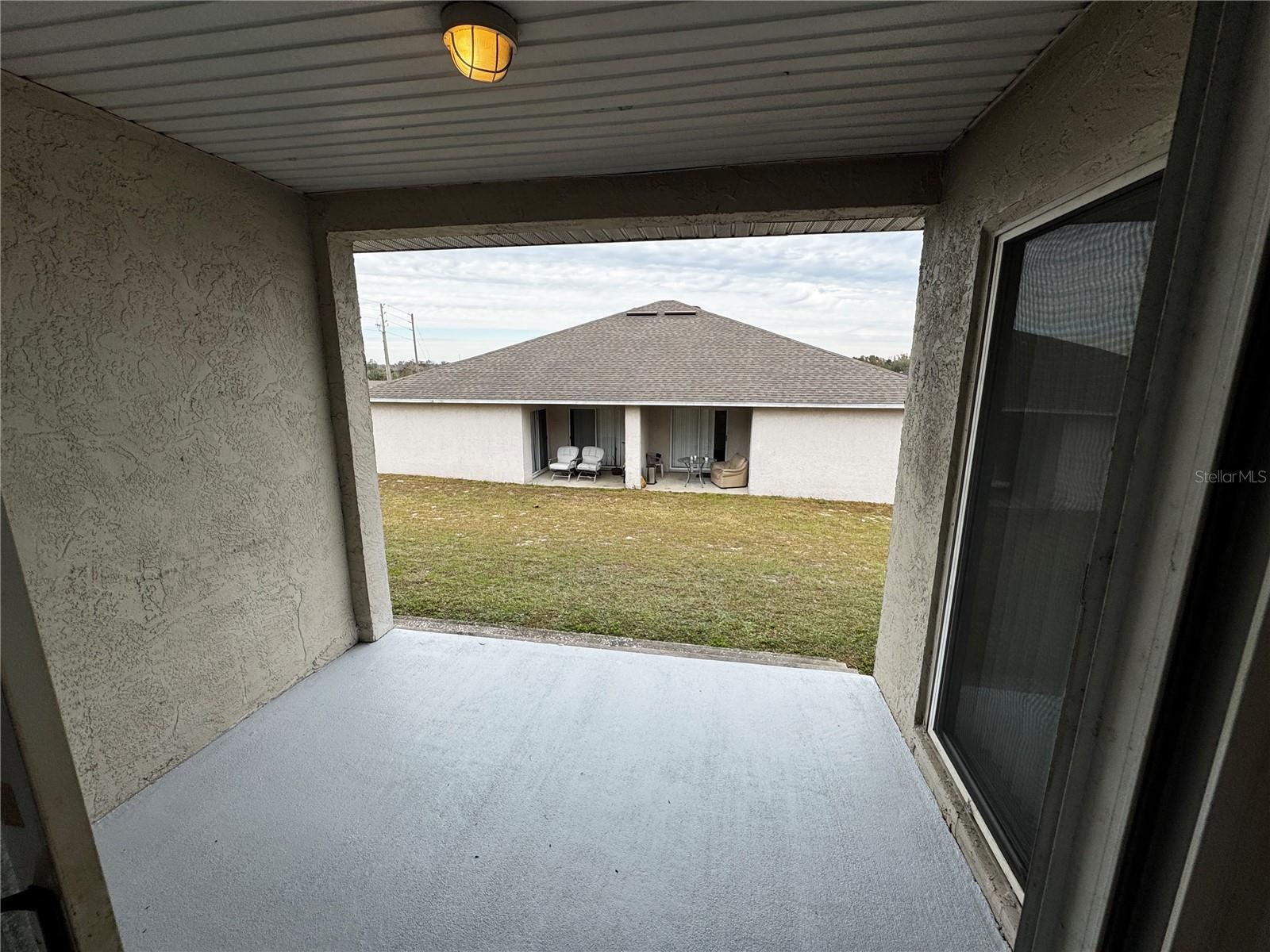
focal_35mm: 14
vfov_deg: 85.7
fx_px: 514
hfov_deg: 102.1
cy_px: 476
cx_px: 635
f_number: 2.2
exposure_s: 1/652
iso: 40
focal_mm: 2.22
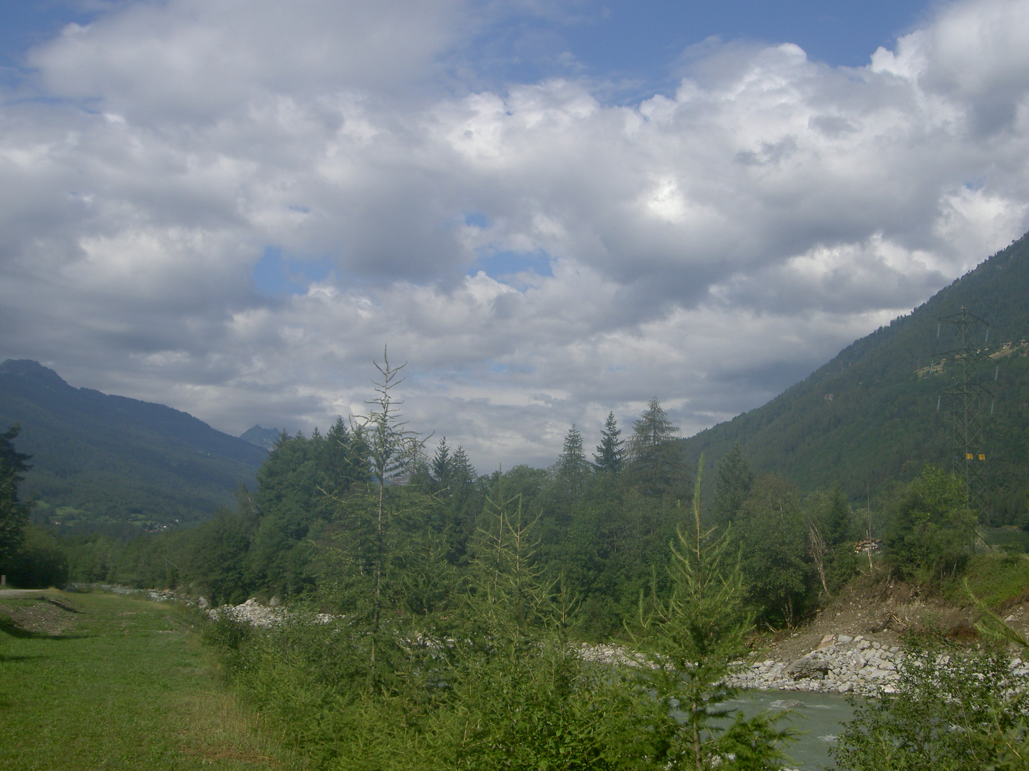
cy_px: 386
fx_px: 1308
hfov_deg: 42.9
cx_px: 514
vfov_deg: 32.9
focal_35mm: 44
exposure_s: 1/640
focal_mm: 9
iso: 50
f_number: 4.9
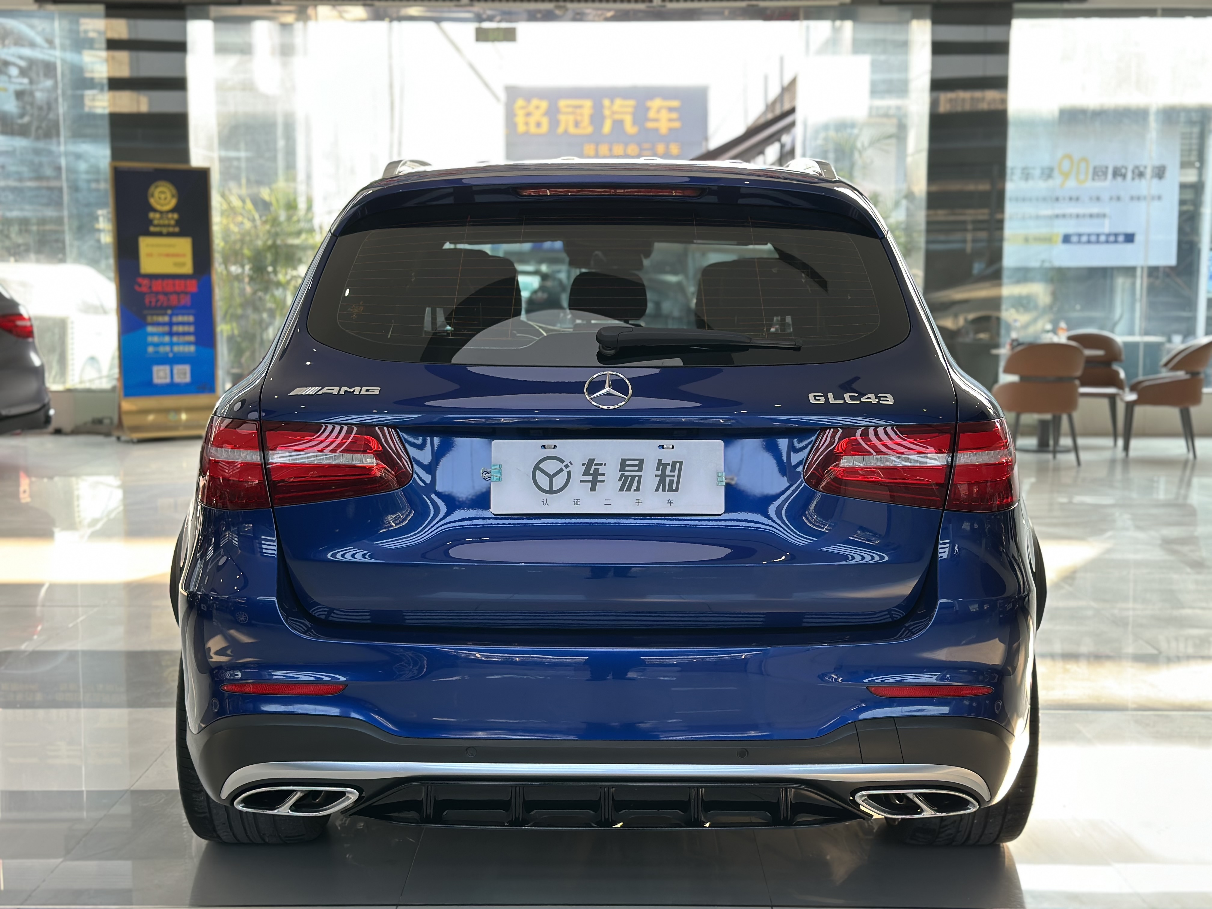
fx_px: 1681
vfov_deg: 30.3
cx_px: 606
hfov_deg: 39.7
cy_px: 454
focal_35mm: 48
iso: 100
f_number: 1.78
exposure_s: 1/100
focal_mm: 6.86
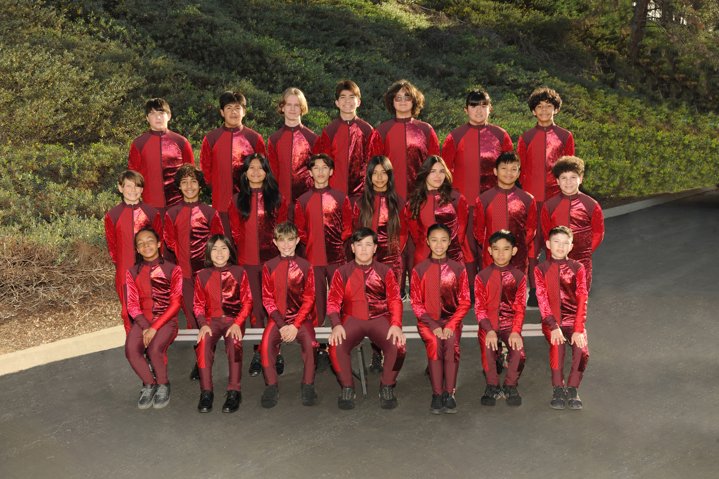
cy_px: 240
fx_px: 799
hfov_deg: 48.5
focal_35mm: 40
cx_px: 360
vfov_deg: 33.4
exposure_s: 1/60
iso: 100
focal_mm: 40
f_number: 11
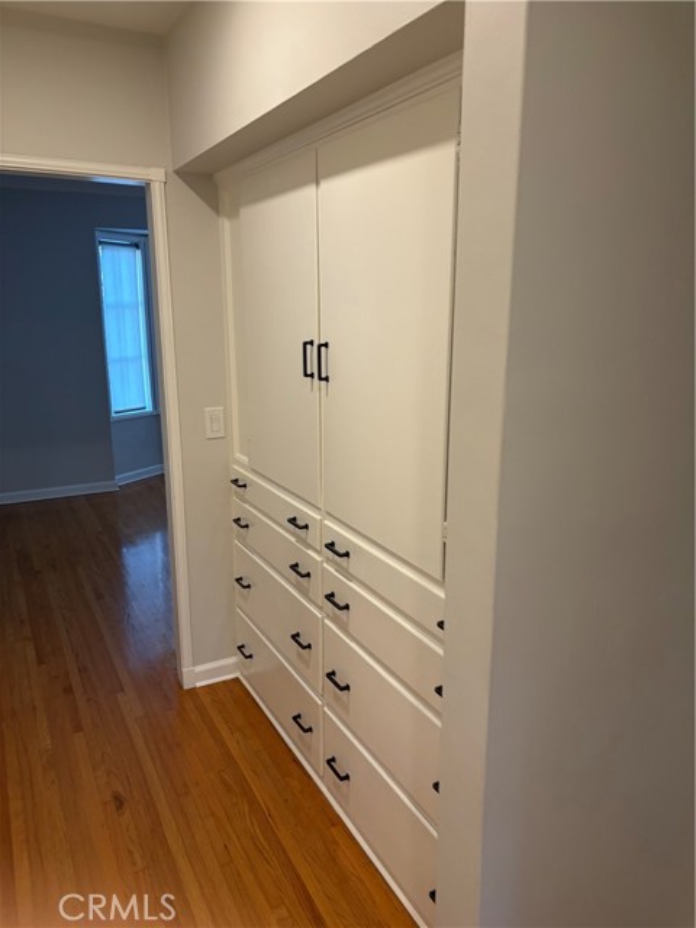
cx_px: 348
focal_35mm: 26
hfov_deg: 53.1
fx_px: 697
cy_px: 464
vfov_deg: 67.3
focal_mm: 5.96
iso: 100
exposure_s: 1/60
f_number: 1.6
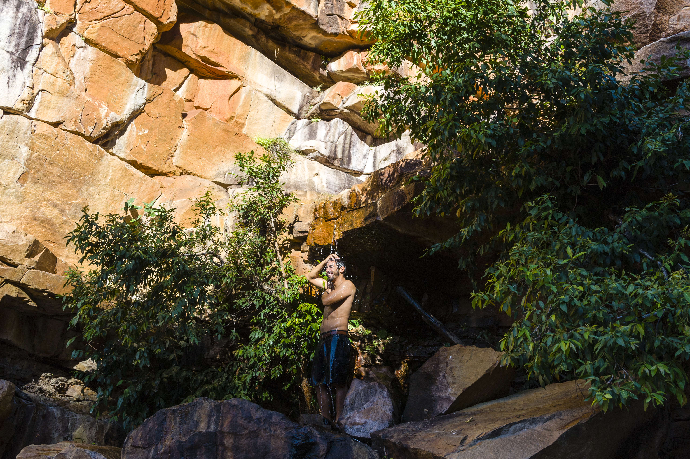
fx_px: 613
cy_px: 230
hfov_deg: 58.7
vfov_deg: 41.1
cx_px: 345
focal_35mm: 32
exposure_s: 1/200
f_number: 9
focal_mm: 32
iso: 320
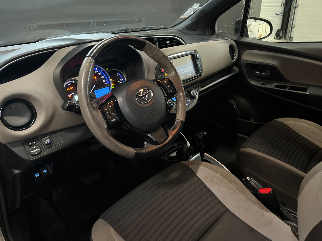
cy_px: 120
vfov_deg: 53.1
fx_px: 242
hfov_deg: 67.3
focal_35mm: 26
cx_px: 161
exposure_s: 1/25
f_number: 1.6
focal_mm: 5.1
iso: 800
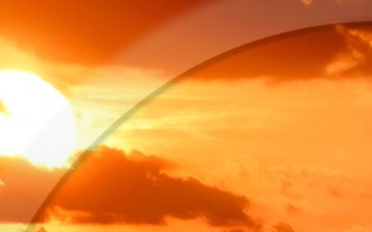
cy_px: 435
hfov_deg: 1.5
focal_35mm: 1376
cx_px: 385
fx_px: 13941
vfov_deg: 1.0
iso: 200
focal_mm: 280
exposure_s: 1/250
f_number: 20
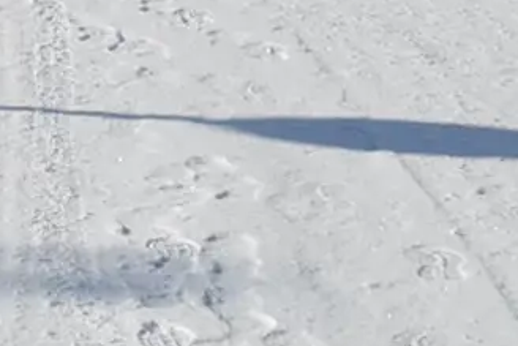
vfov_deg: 6.3
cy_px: -639
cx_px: -354
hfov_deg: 9.7
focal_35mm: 203
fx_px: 2922
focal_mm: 18
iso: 100
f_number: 9
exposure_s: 1/320
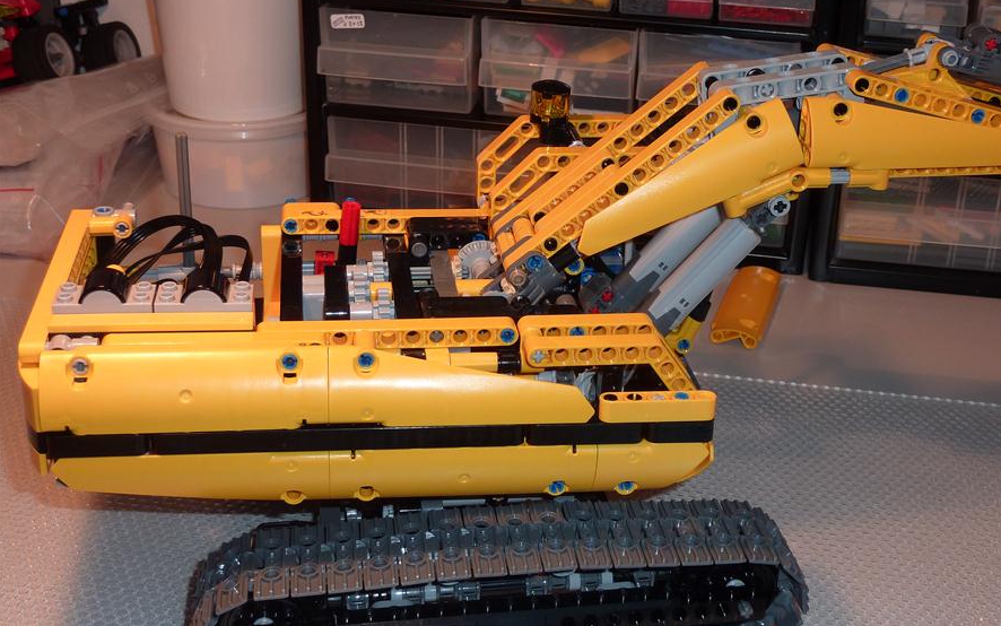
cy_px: 294
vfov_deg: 26.3
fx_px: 1337
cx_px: 574
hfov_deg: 40.9
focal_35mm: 49
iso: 100
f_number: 3.6
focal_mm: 6.5
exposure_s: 1/30
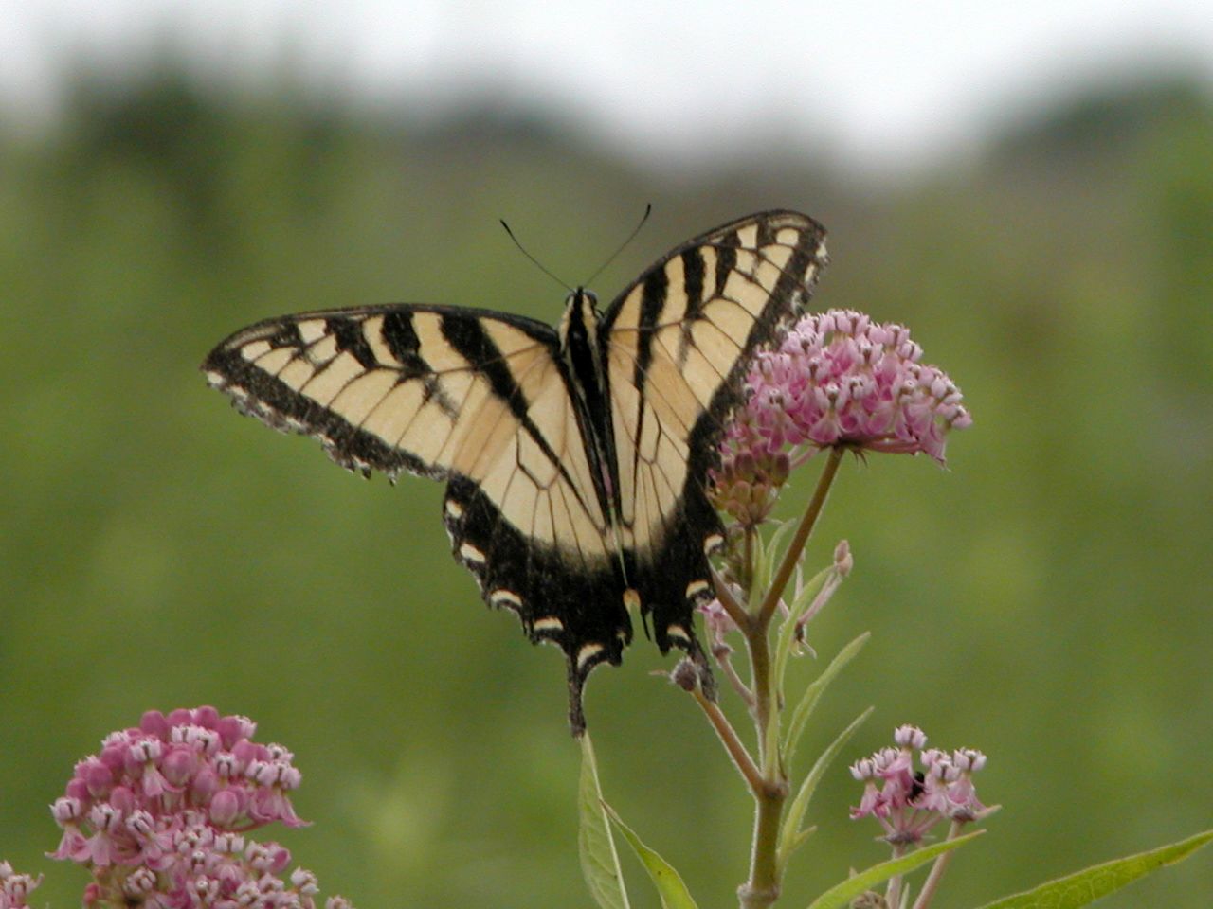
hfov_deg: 7.1
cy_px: 454
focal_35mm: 280
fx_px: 9812
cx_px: 606
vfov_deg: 5.3
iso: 100
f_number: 4.2
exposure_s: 1/1094
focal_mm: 71.2
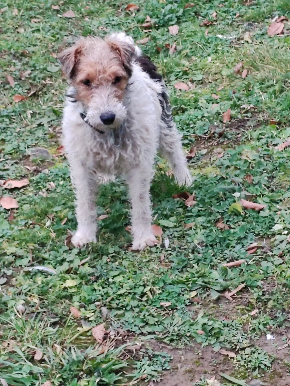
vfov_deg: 16.0
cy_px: 193
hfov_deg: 12.0
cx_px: 145
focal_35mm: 123
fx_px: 1374
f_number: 1.9
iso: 1600
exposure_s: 1/100
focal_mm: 6.12
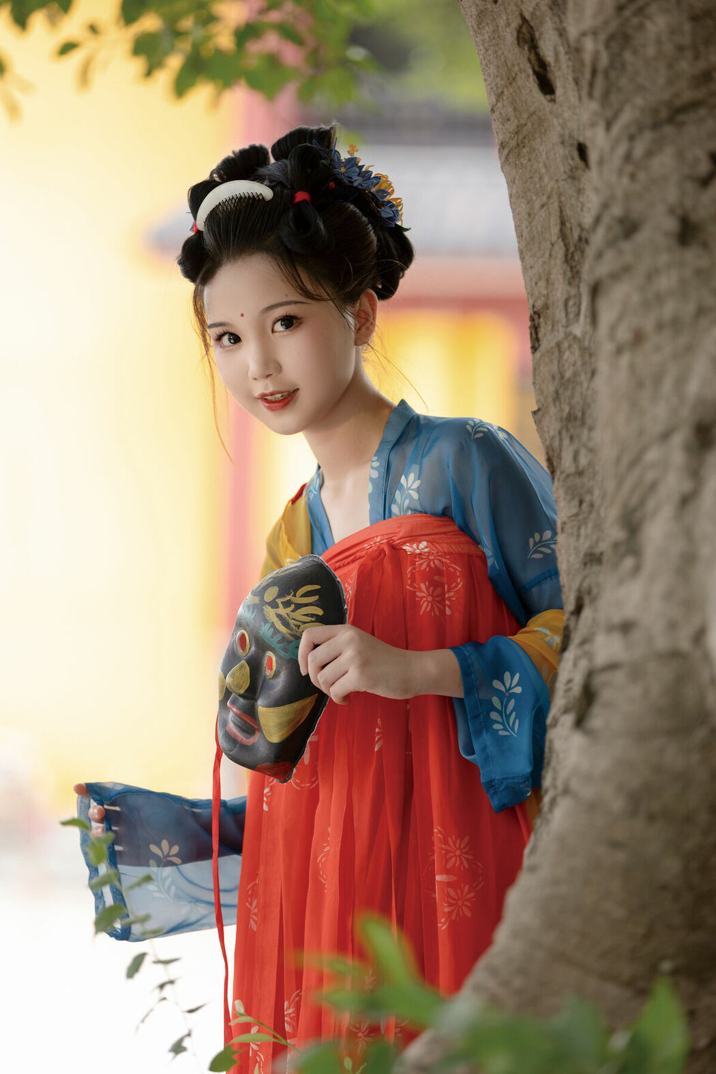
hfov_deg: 8.9
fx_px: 4624
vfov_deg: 13.2
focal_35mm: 155
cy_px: 537
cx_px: 358
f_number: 2.8
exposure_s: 1/250
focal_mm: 155
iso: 160
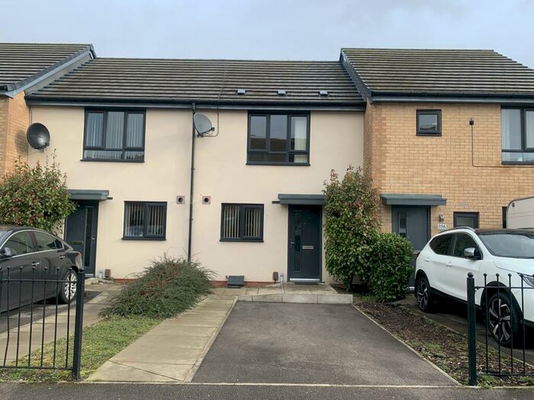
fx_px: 401
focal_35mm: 26
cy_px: 200
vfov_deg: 53.1
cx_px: 267
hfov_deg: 67.3
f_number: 1.8
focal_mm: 4.25
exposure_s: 1/743
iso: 25
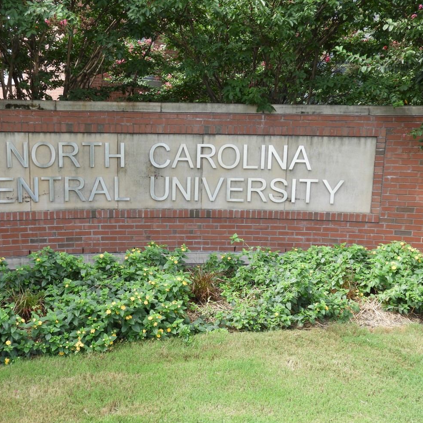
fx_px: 539
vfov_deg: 42.8
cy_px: 228
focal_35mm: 39
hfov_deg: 42.7
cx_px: 172
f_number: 3.5
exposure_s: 1/160
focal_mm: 5.4
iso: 100
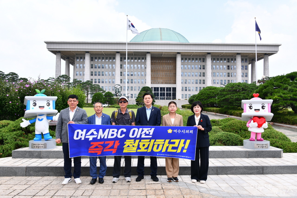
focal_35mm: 28
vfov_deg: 46.4
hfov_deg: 65.5
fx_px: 231
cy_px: 99
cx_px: 148
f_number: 8
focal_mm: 28
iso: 100
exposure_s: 1/160
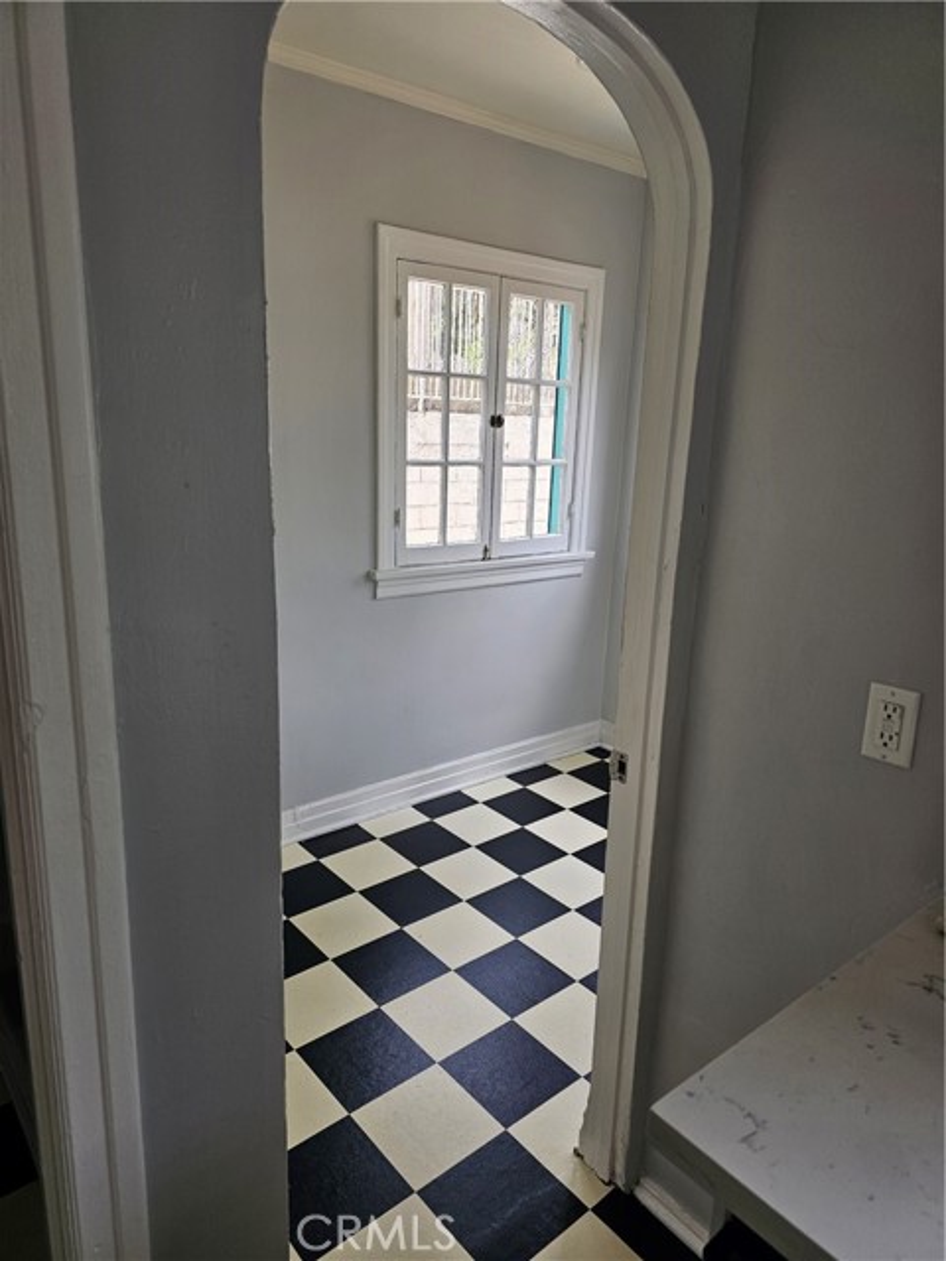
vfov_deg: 73.9
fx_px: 838
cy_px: 630
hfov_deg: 58.9
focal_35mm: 23
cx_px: 473
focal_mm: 6.3
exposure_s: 1/180
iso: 64
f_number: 1.7
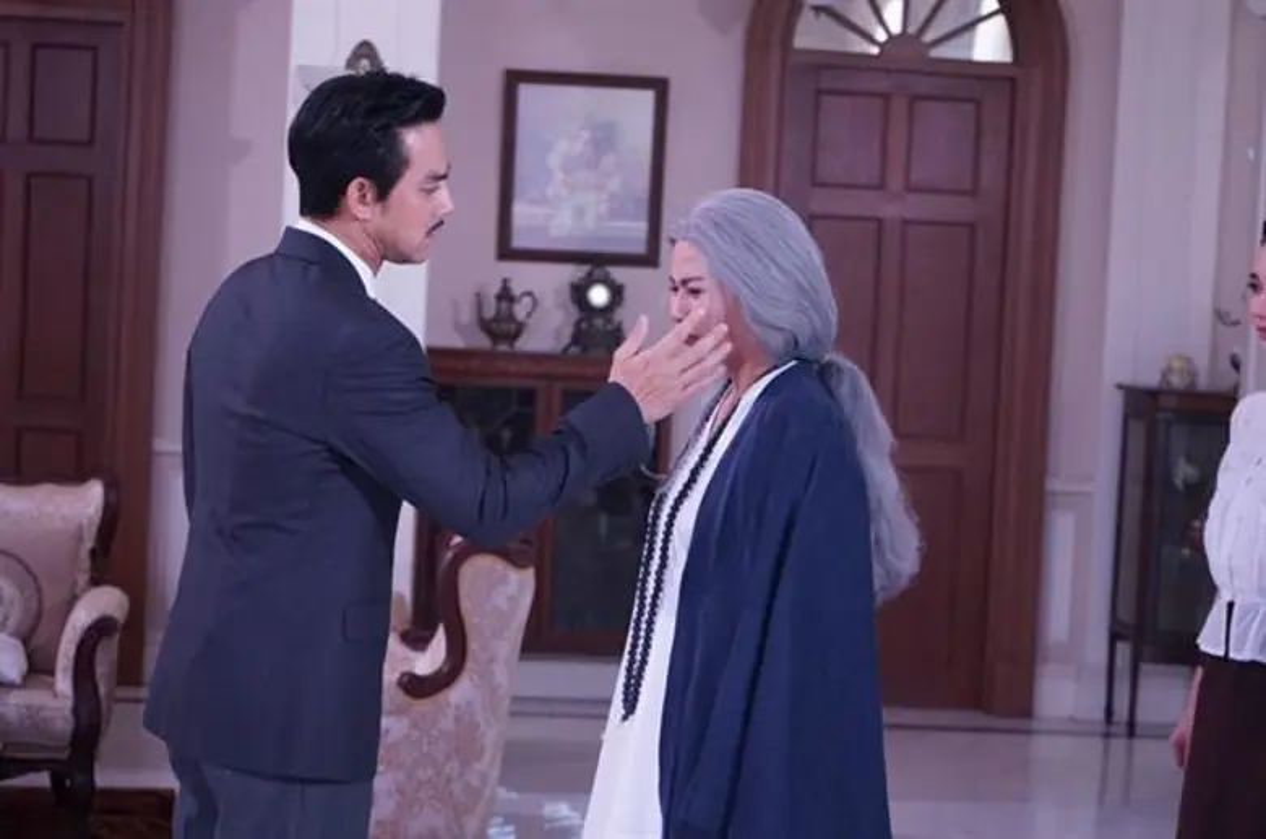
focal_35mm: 70
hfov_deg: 28.9
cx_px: 633
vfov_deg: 19.4
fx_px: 2457
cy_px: 420
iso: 2500
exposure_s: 1/320
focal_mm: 70
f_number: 5.6
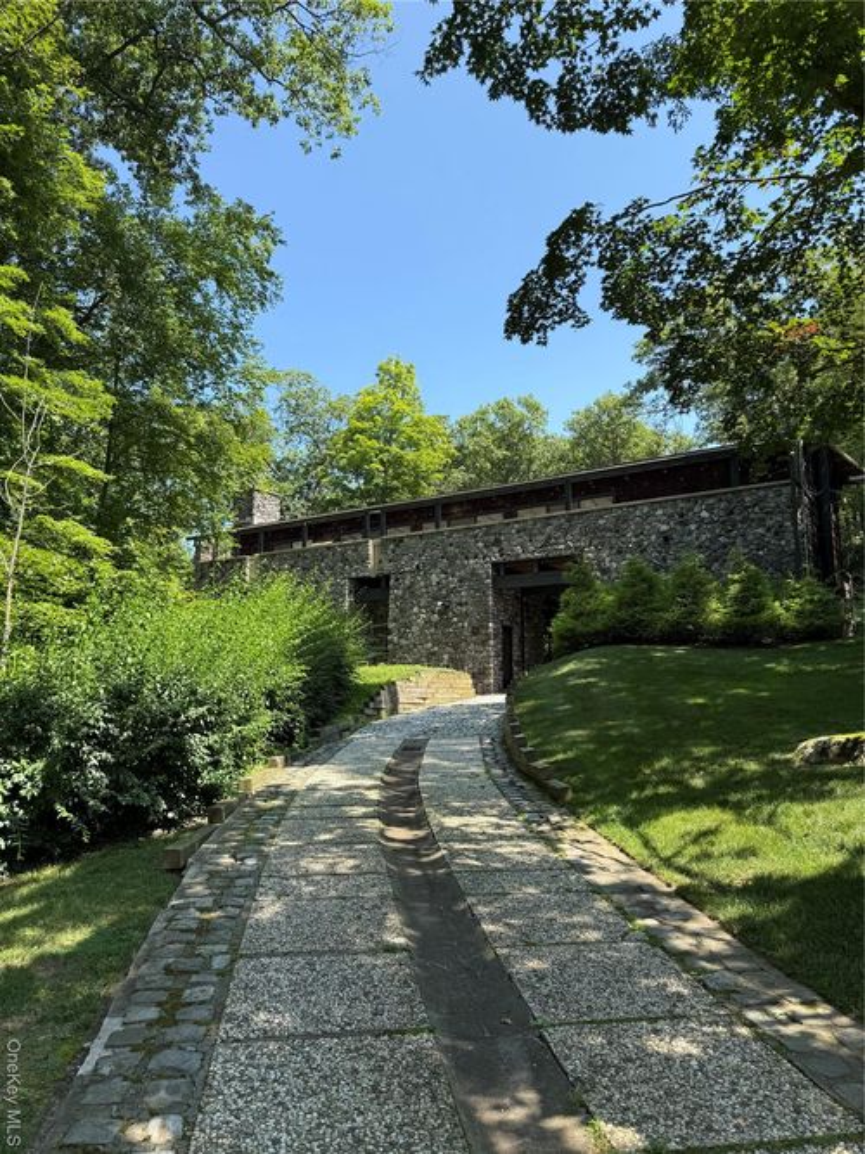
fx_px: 800
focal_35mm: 24
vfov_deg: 71.6
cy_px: 577
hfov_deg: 56.8
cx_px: 432
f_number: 1.78
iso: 80
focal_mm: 6.76
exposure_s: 1/1314
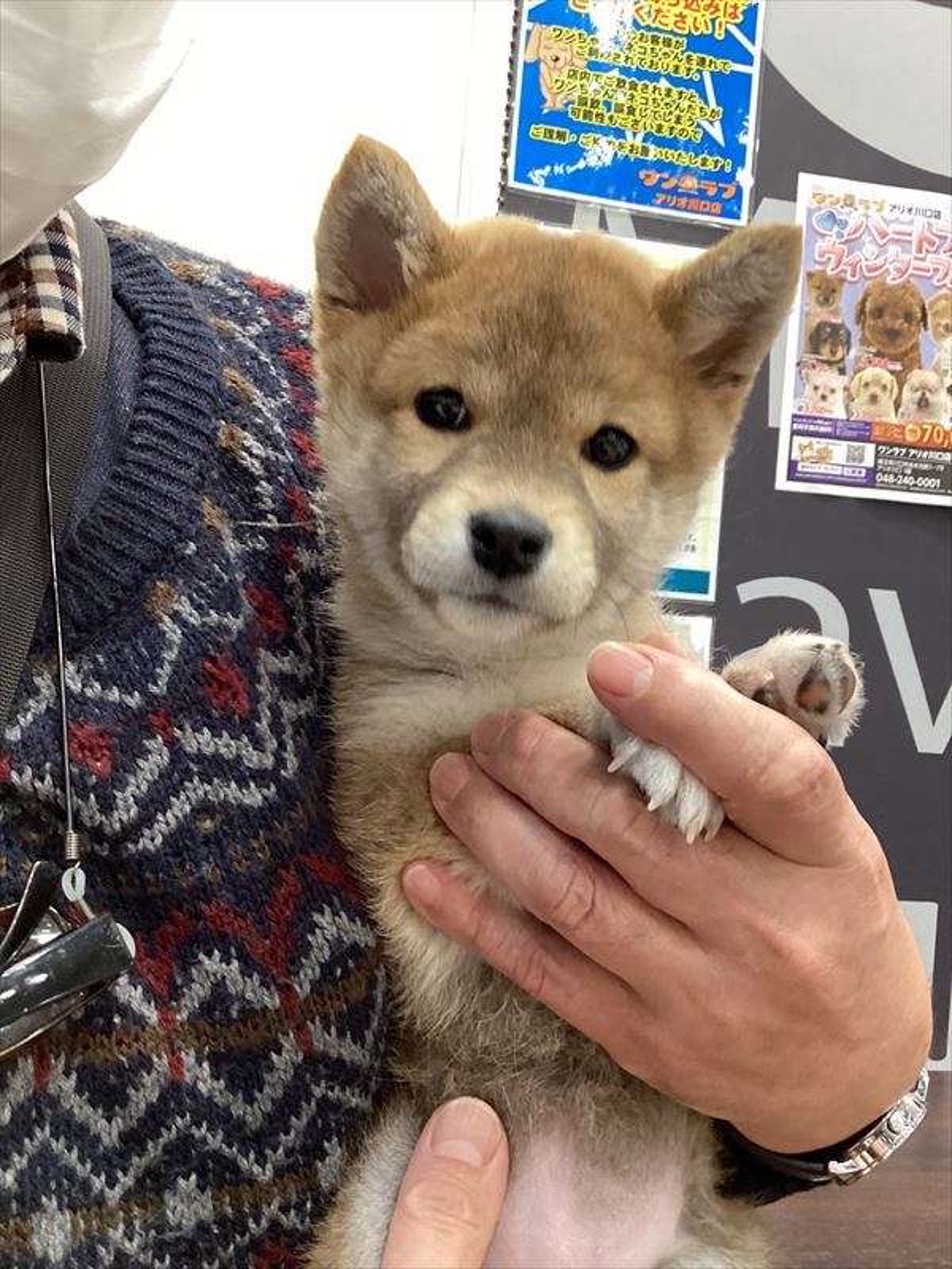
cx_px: 476
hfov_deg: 45.4
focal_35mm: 31
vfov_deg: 58.4
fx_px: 1137
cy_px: 634
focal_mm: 3.3
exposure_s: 1/50
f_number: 2.4
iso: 250
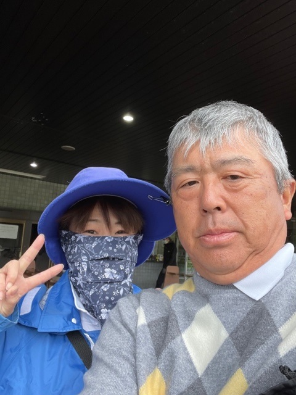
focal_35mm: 30
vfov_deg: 60.0
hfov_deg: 46.8
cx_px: 148
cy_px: 198
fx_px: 342
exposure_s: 1/121
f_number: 2.2
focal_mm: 2.71
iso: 50
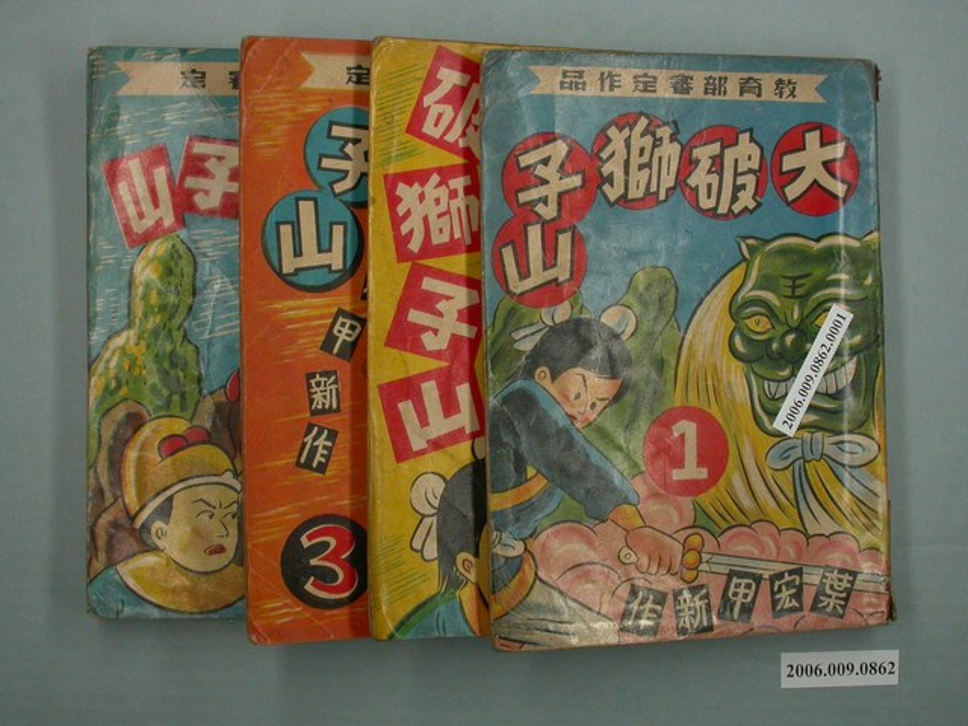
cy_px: 363
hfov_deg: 40.4
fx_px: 1314
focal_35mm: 47
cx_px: 484
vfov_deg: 30.9
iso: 200
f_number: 6.4
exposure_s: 1/30
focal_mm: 9.8
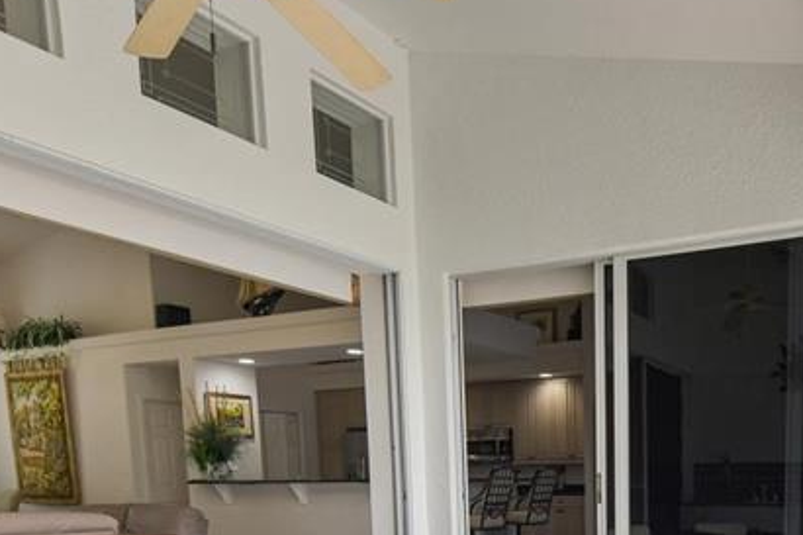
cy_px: 576
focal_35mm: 35
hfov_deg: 51.0
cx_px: 646
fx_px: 780
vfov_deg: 33.4
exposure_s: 1/100
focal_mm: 14
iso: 400
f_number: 9
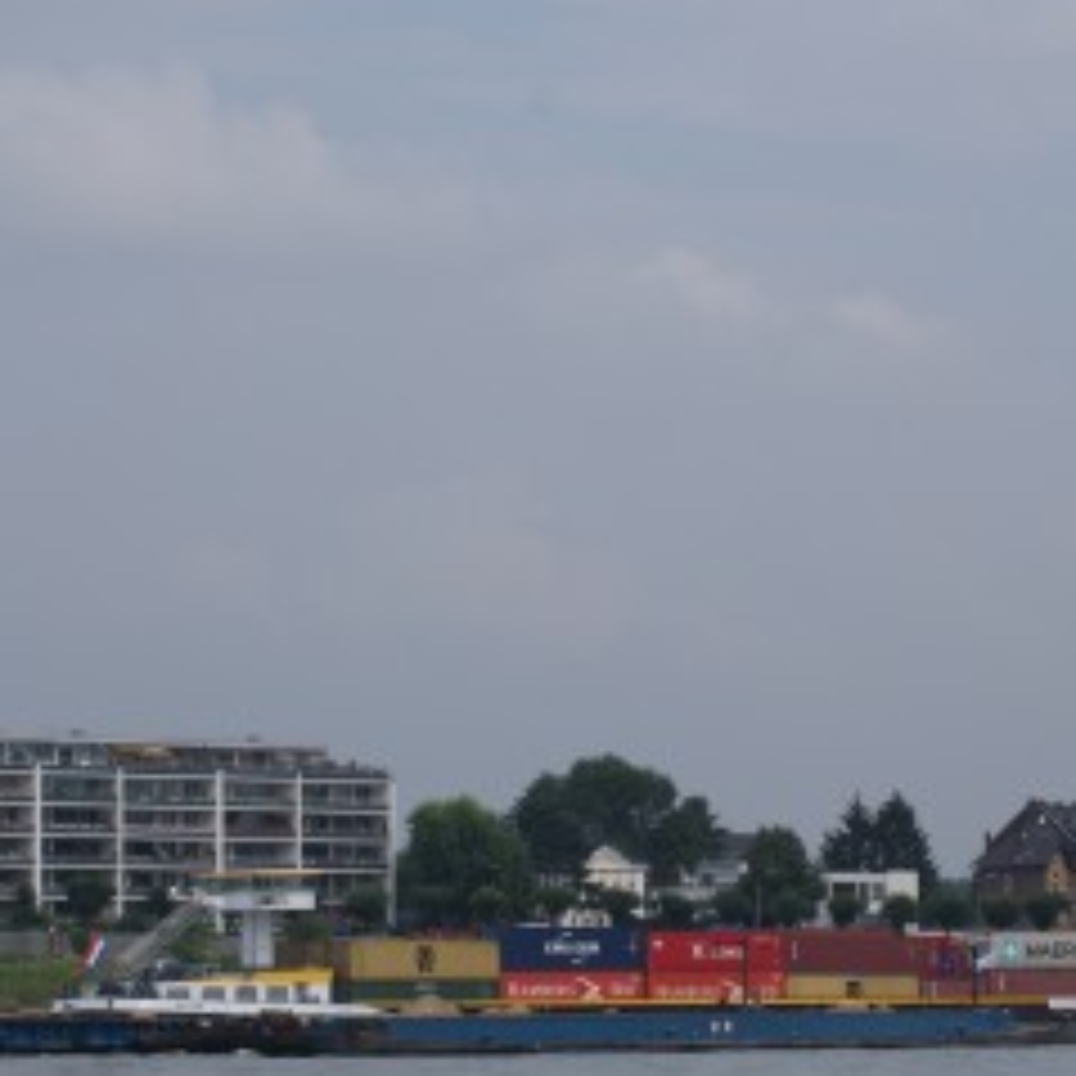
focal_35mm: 176
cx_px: 594
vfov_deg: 9.9
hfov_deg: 9.9
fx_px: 6192
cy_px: 529
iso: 100
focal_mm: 55
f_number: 13
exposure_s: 1/250
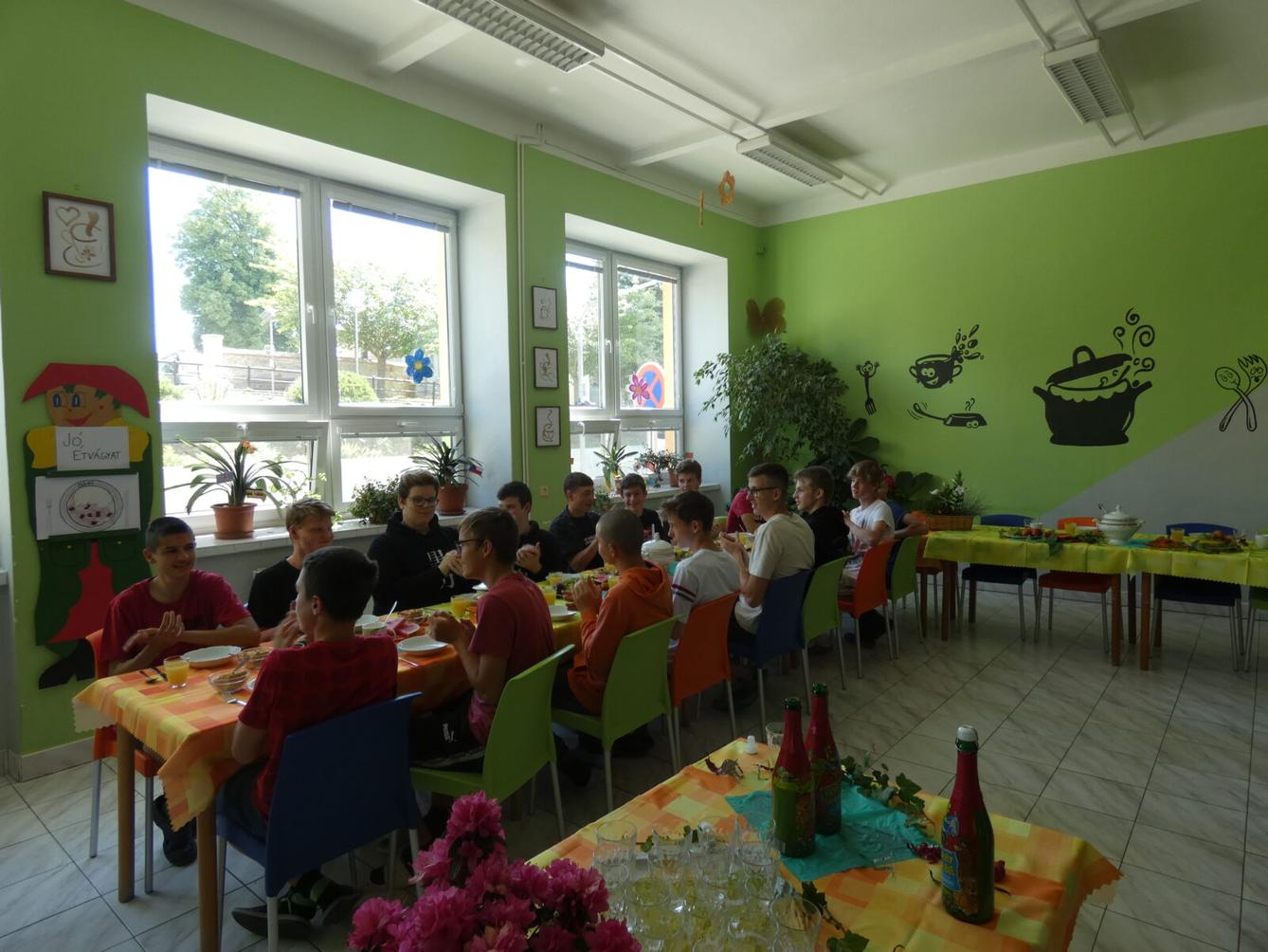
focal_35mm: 20
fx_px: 733
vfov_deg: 66.0
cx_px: 634
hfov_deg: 81.7
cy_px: 476
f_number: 2.8
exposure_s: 1/60
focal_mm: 3.6
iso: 80
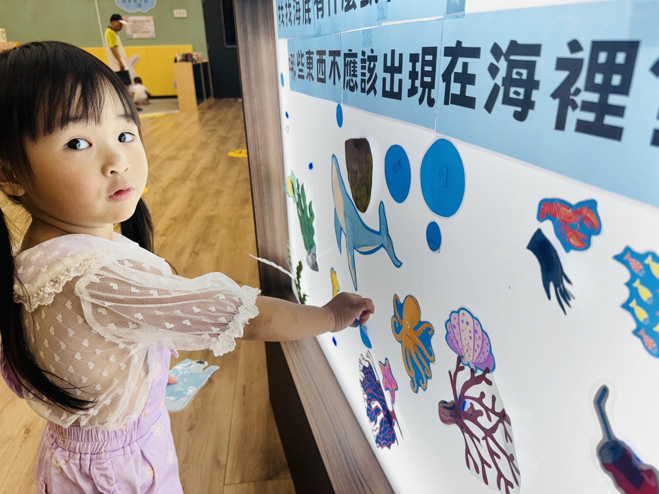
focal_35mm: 24
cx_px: 330
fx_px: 457
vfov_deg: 56.8
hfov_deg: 71.6
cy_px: 247
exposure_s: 1/178
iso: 80
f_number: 1.78
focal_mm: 6.76
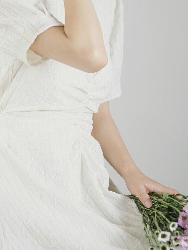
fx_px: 760
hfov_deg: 14.1
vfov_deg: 18.6
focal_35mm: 105
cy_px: 63
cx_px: 98
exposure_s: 1/125
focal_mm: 59
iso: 1600
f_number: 3.5
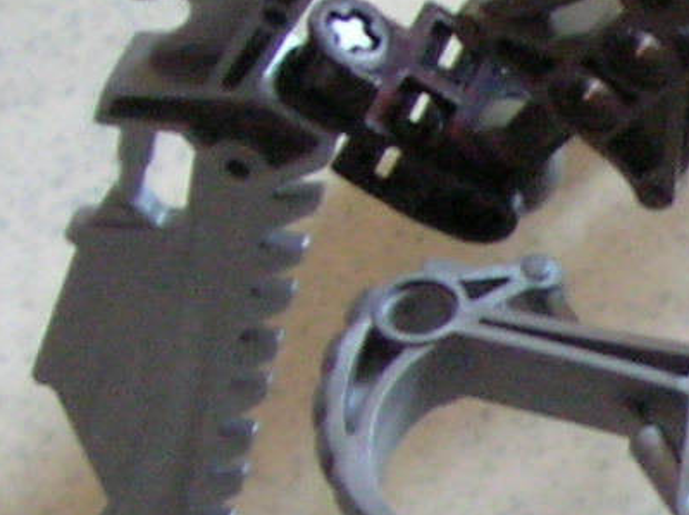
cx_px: 1499
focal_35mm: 263
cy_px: 725
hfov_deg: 7.2
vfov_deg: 5.6
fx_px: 5229
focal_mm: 7.7
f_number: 3.2
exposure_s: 1/3.9
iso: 192
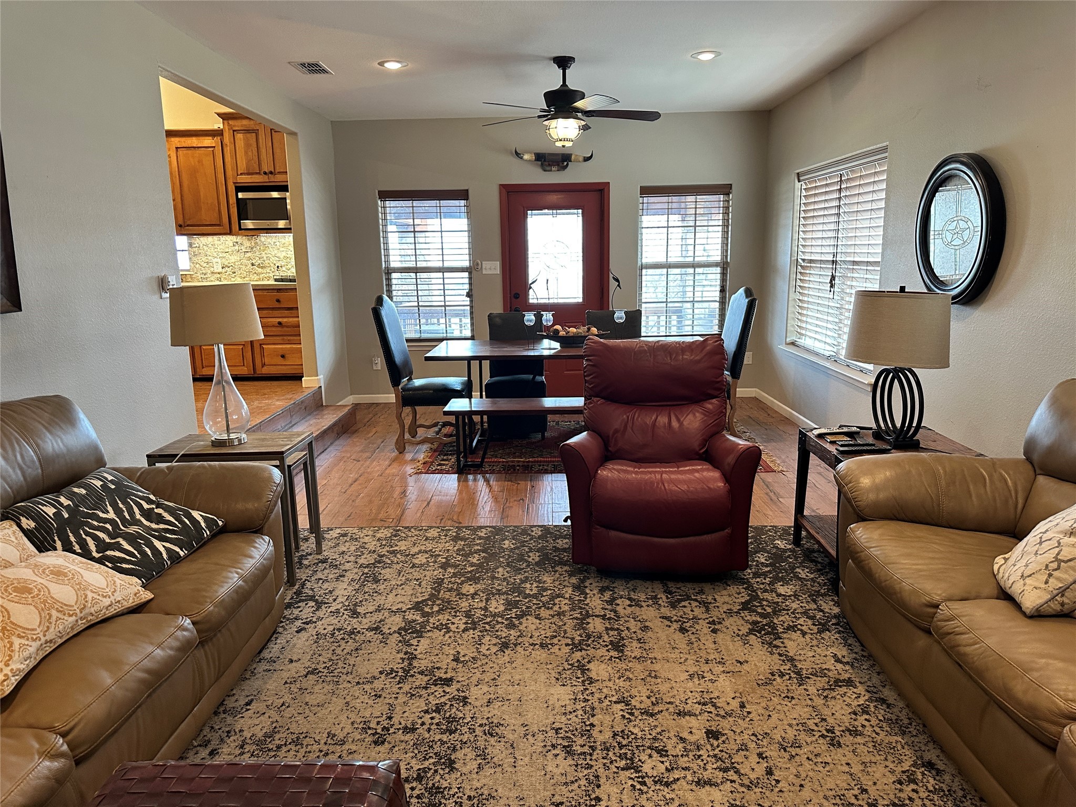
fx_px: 746
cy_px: 404
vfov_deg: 56.8
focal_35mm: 24
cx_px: 538
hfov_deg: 71.6
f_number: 1.78
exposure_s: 1/60
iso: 320
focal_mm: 6.86
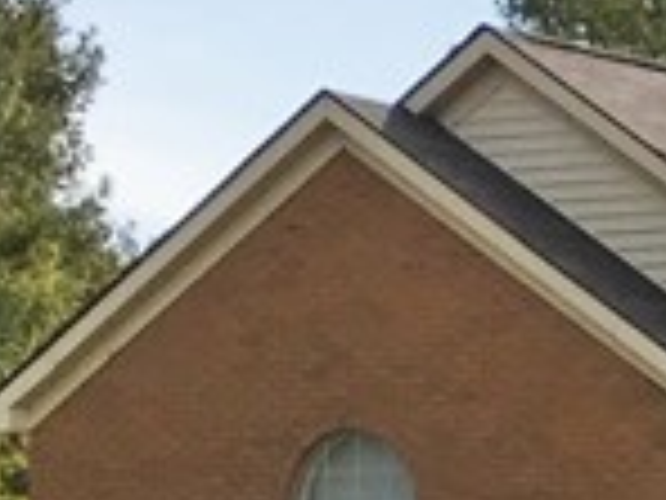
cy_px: 599
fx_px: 3848
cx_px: 2002
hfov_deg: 8.3
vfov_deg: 7.4
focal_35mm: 200
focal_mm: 4.15
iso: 25
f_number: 2.2
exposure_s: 1/1538
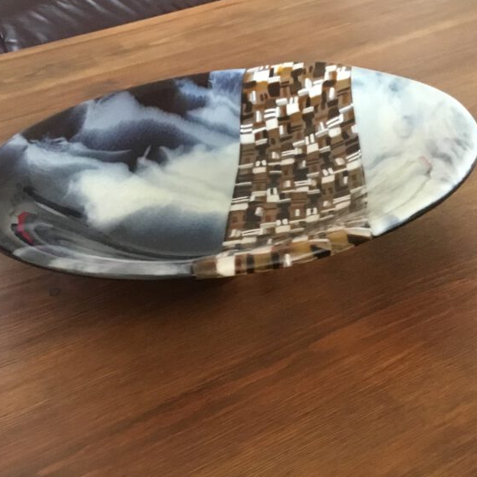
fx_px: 780
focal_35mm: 50
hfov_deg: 34.0
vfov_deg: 34.0
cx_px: 239
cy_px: 229
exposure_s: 1/17
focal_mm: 3.3
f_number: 2.4
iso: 320
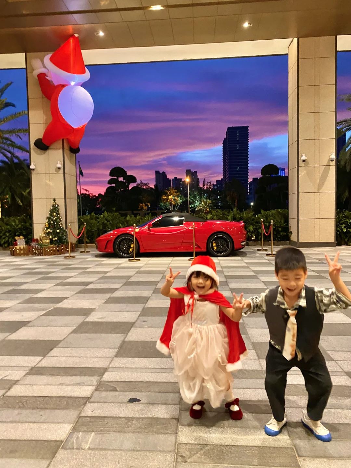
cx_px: 176
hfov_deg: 53.1
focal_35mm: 26
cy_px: 234
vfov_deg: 67.3
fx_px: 352
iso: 500
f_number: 1.8
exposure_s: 1/33
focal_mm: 4.25
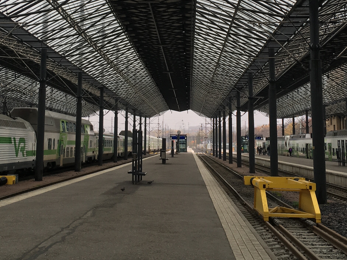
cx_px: 156
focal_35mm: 62
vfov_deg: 23.2
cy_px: 42
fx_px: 621
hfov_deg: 31.2
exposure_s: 1/100
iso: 25
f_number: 2.2
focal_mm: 4.15
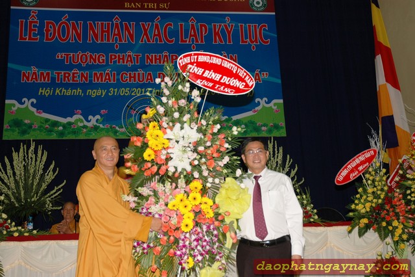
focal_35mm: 46
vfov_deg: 28.9
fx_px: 536
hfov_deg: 42.3
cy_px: 138
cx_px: 208
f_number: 4
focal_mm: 31
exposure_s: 1/60
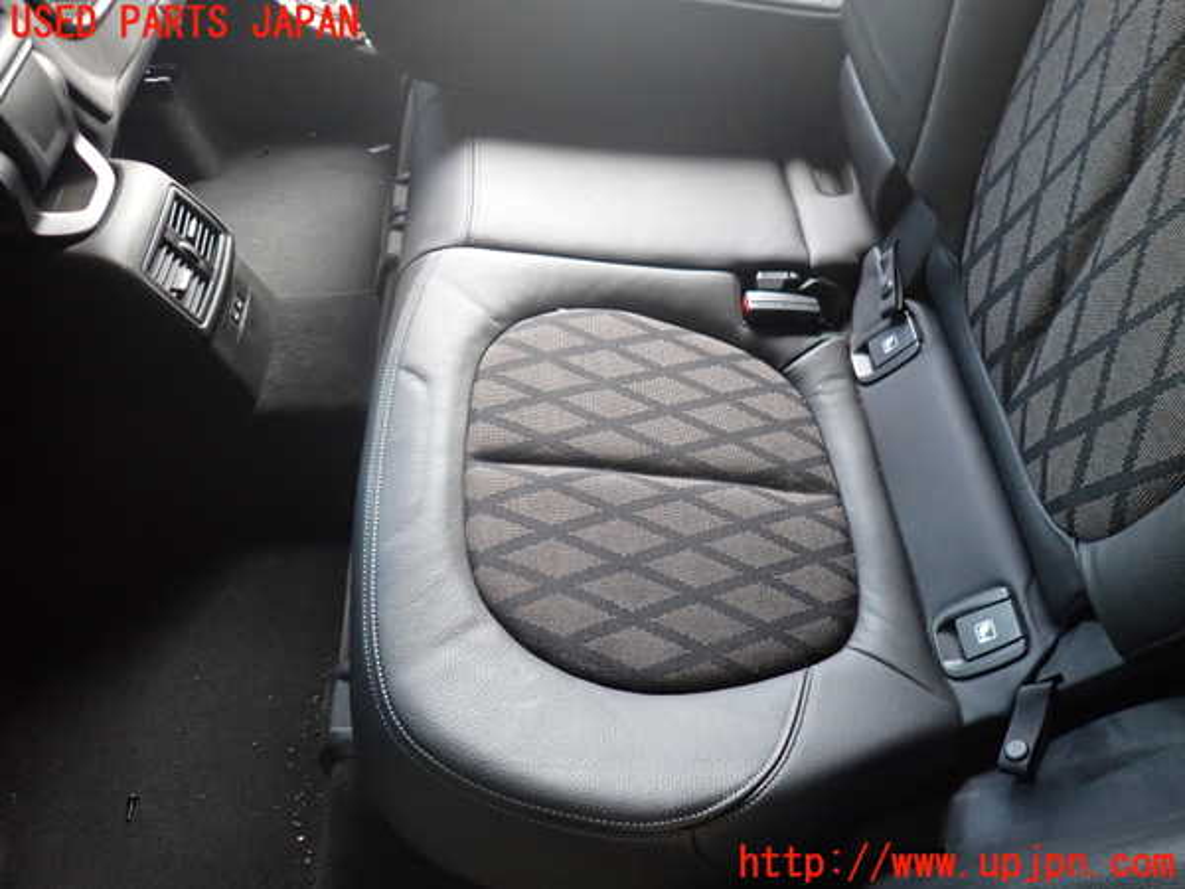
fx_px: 856
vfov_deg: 54.9
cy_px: 444
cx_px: 592
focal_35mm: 25
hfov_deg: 69.4
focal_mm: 4.5
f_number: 2
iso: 500
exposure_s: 1/30
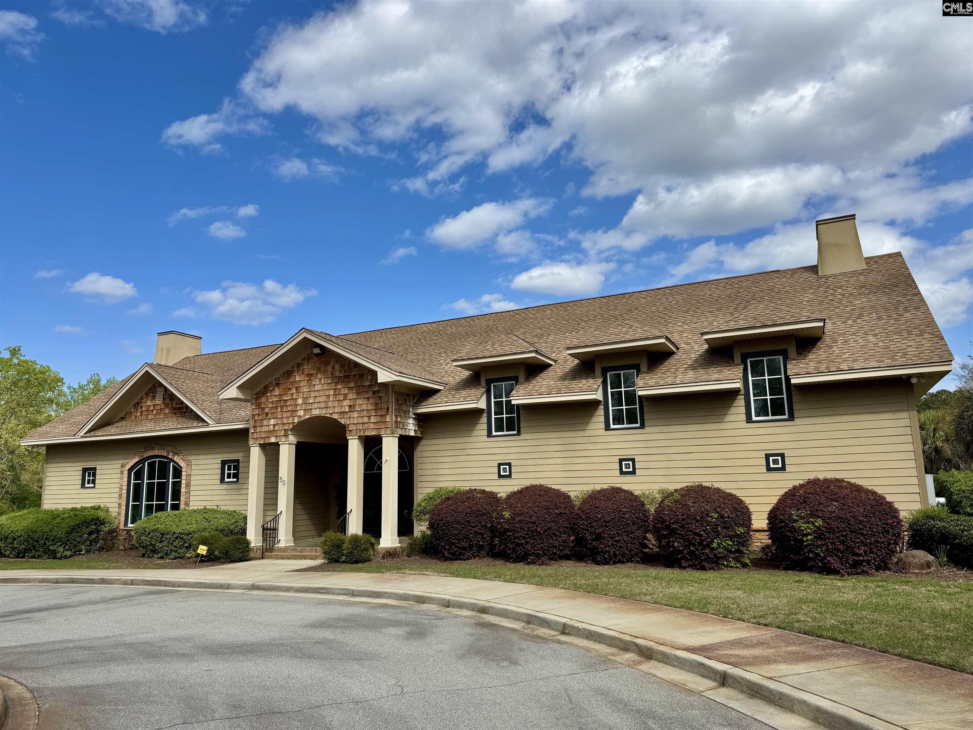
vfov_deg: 56.8
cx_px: 486
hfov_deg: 71.6
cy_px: 365
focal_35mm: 24
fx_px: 675
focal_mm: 6.76
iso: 80
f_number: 1.78
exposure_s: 1/5348
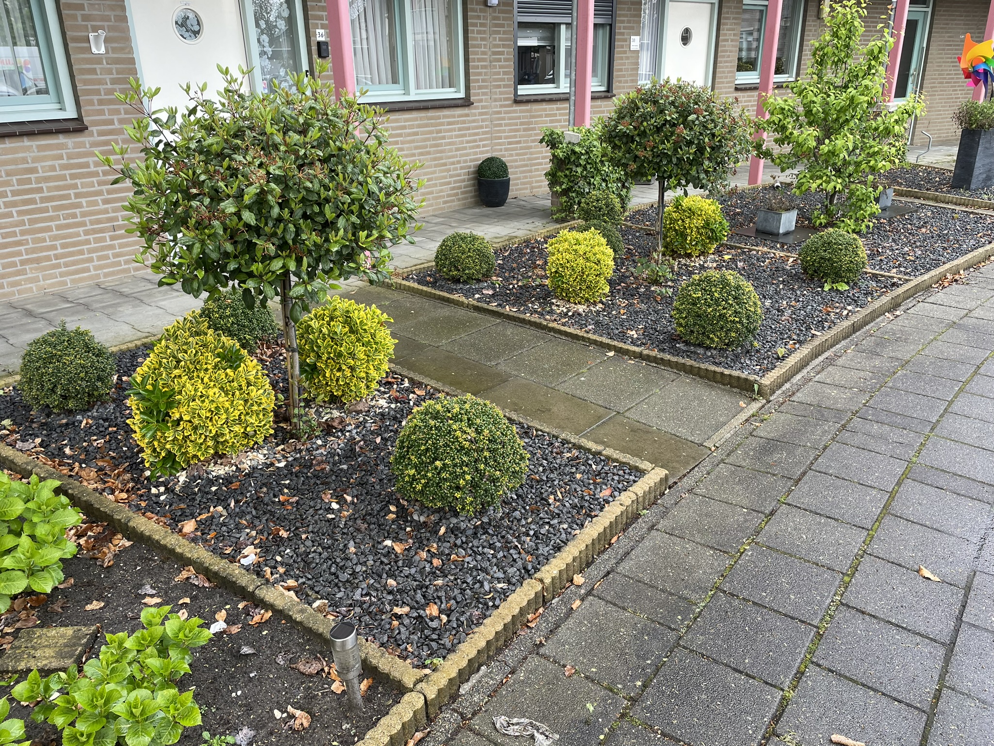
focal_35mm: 26
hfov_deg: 67.3
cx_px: 497
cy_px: 373
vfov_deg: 53.1
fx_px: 747
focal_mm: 4.2
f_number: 1.6
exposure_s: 1/121
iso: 40
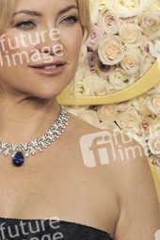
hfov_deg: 4.4
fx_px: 2093
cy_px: 98
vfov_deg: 6.6
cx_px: 43
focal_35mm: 314
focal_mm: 200
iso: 800
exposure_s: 1/250
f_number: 13
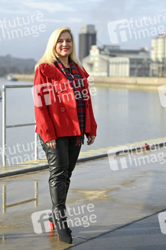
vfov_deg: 28.5
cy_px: 124
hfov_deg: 19.2
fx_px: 492
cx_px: 82
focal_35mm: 71
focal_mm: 70
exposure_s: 1/640
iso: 50
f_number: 2.8
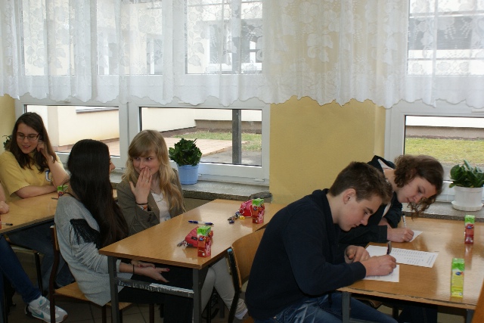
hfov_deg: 49.5
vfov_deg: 34.2
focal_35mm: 39
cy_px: 162
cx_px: 242
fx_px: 524
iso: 400
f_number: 5.6
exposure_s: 1/60
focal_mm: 26
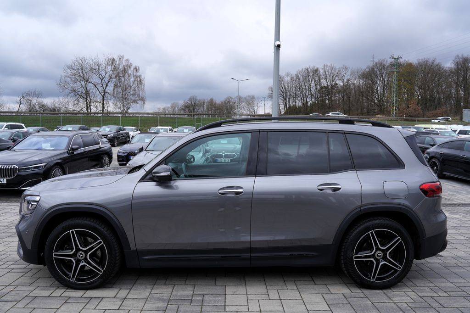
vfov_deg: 53.1
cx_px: 235
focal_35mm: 24
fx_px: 313
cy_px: 156
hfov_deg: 73.8
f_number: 8
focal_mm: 24
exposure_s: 1/200
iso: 100
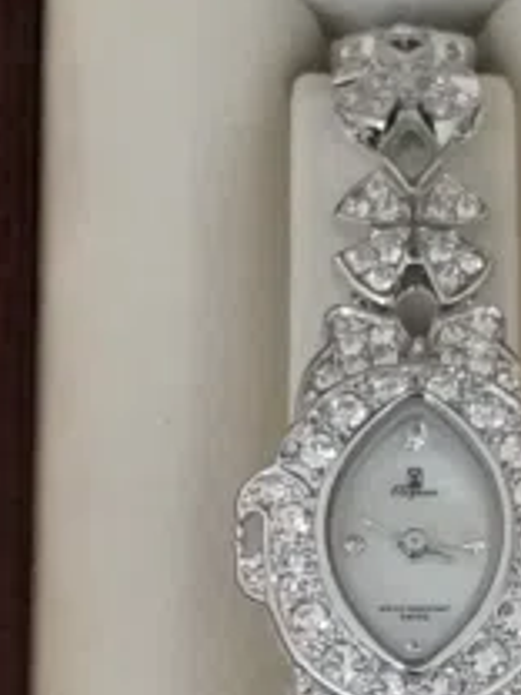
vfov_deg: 10.6
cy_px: 598
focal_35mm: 185
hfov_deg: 8.0
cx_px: 417
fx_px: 3713
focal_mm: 5.3
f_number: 1.8
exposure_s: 1/30
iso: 640
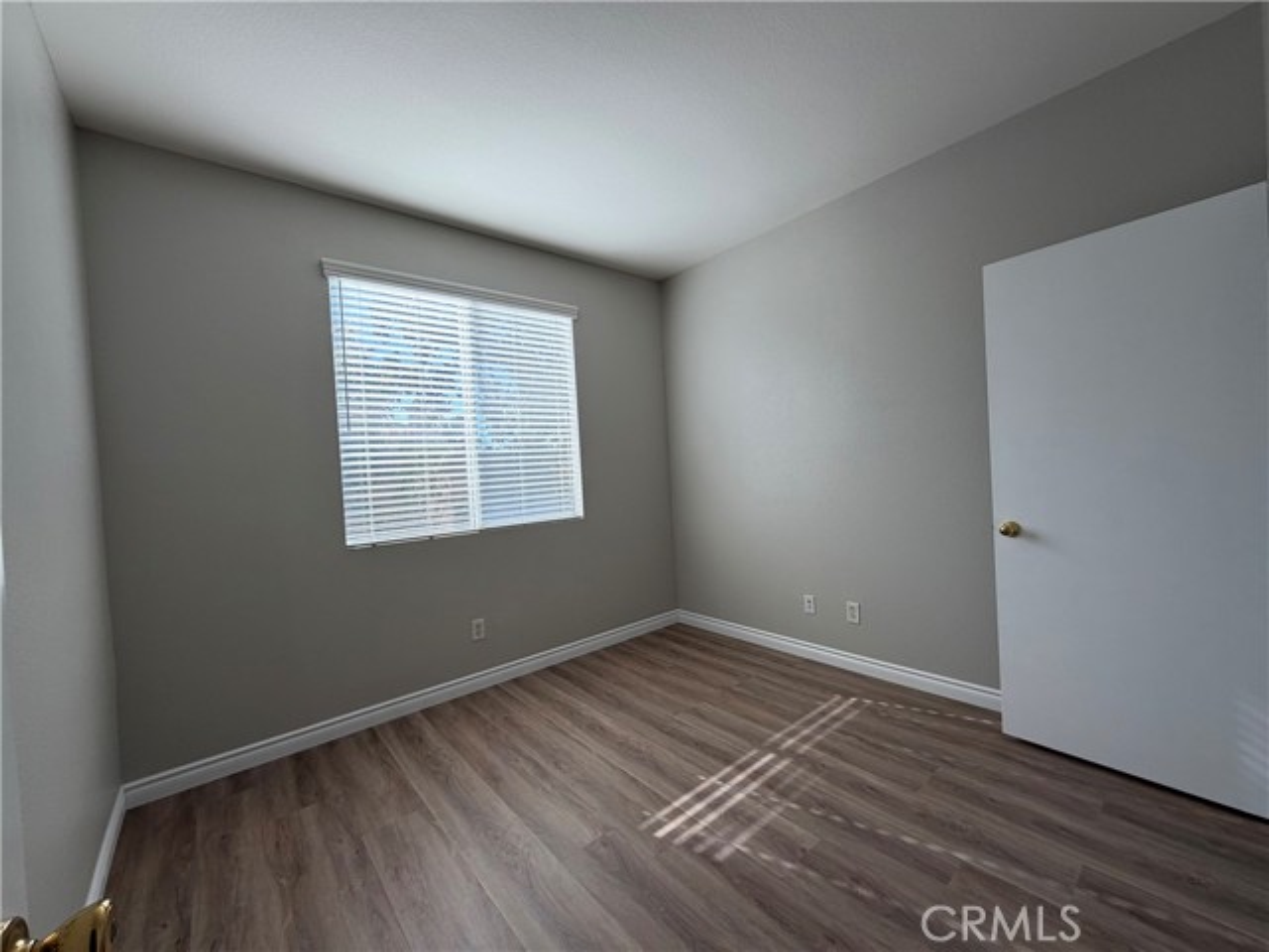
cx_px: 634
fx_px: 513
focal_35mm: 14
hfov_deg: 102.1
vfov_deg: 85.7
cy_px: 476
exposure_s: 1/241
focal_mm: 2.22
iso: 40
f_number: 2.2
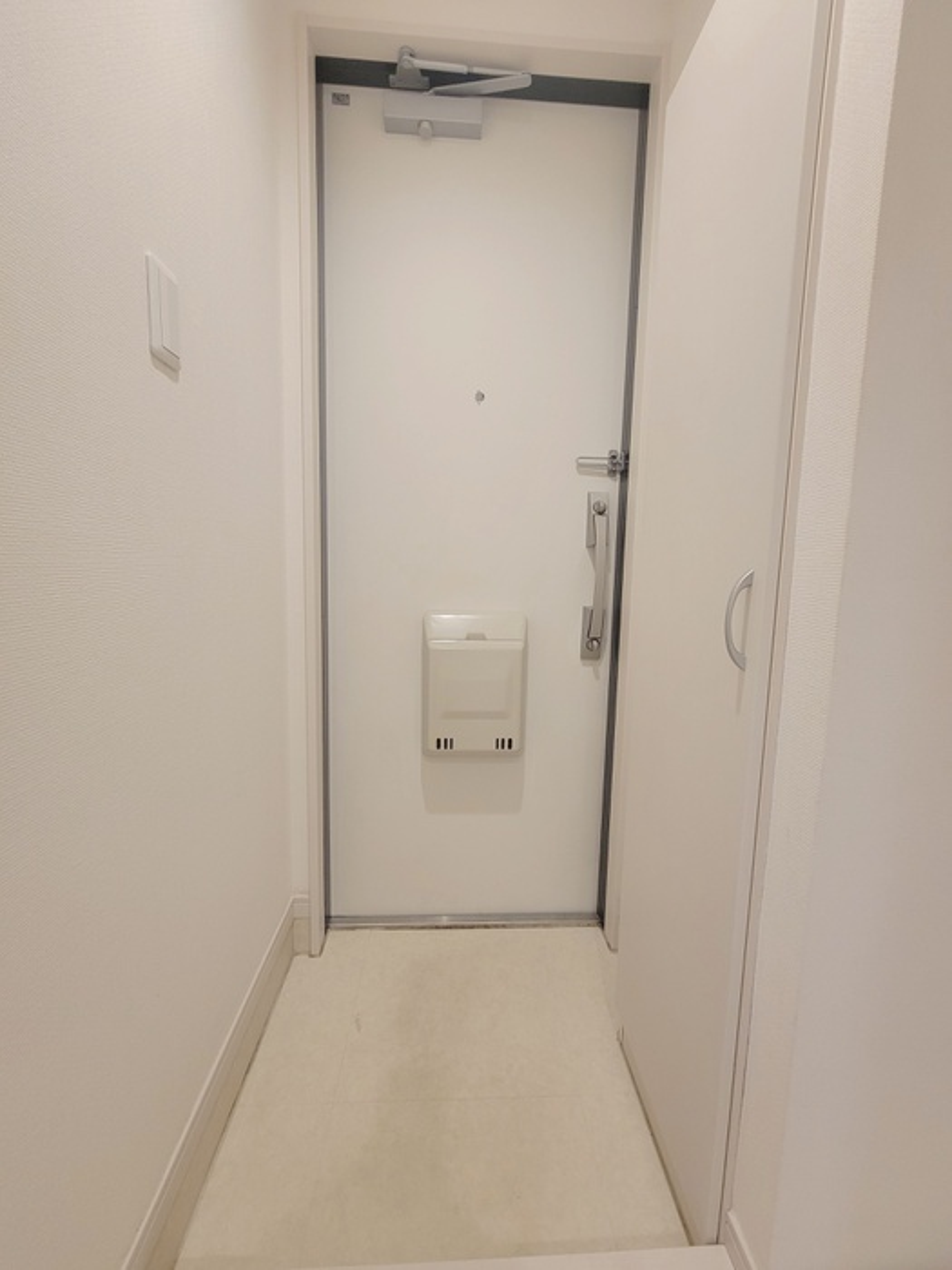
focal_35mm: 13
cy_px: 635
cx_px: 476
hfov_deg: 89.9
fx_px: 477
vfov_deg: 106.2
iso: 320
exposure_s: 1/50
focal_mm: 2.2
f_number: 2.2
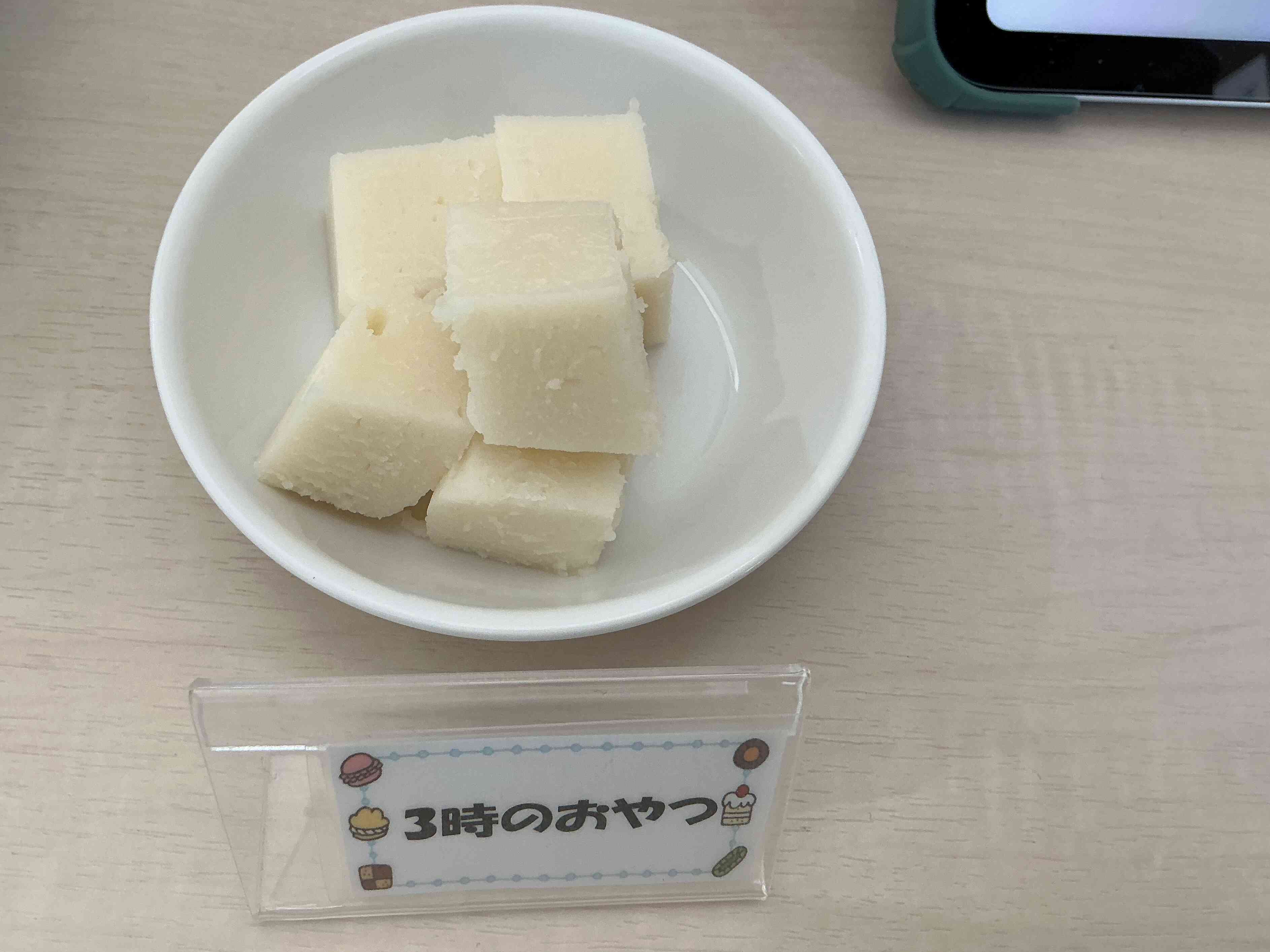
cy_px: 485
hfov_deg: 58.3
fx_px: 1137
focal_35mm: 31
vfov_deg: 45.4
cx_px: 609
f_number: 1.8
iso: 64
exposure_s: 1/60
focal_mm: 3
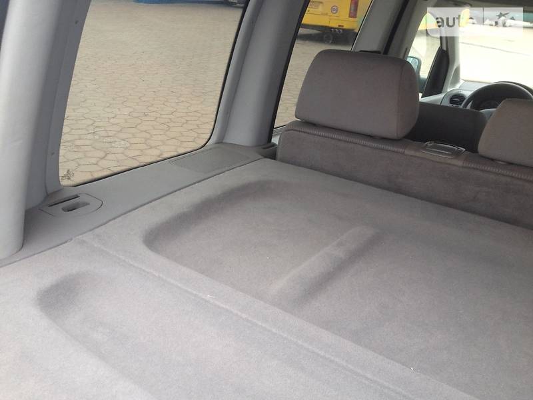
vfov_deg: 40.7
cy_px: 200
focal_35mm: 35
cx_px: 266
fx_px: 539
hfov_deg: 52.6
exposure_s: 1/40
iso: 64
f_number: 2.4
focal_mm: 4.3
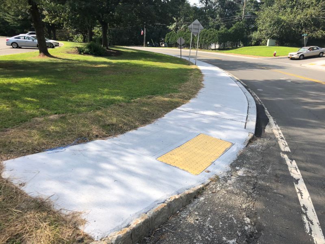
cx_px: 162
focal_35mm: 28
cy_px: 122
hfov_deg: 63.4
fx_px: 263
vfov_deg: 49.7
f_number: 1.8
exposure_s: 1/1656
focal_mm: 4
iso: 20
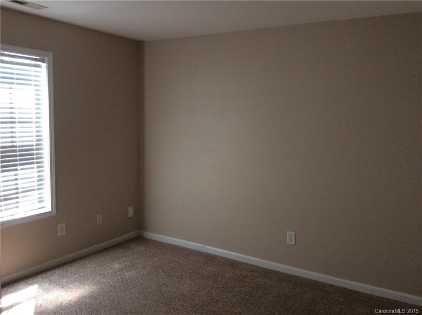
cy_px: 158
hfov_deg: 56.9
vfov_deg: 44.0
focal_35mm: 32
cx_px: 211
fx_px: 389
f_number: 2.4
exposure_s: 1/24
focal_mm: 3.3
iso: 125
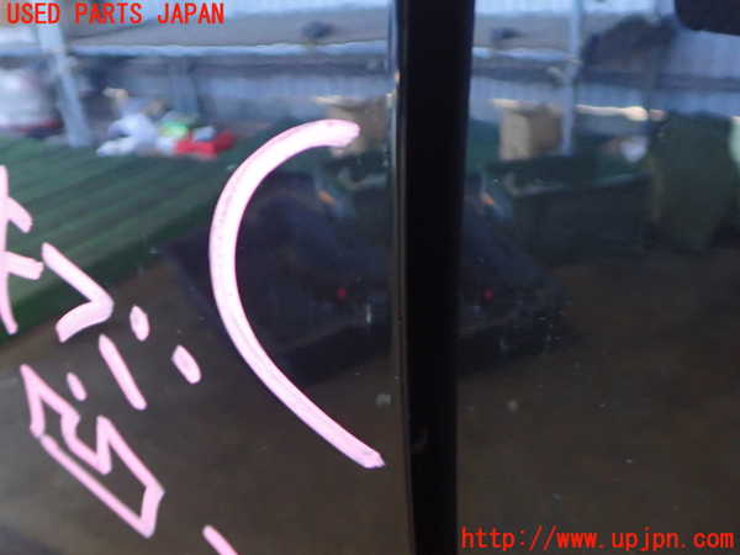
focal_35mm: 30
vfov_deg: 46.8
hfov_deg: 60.0
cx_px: 370
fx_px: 641
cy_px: 278
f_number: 2.3
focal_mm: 5.4
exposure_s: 1/20
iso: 800
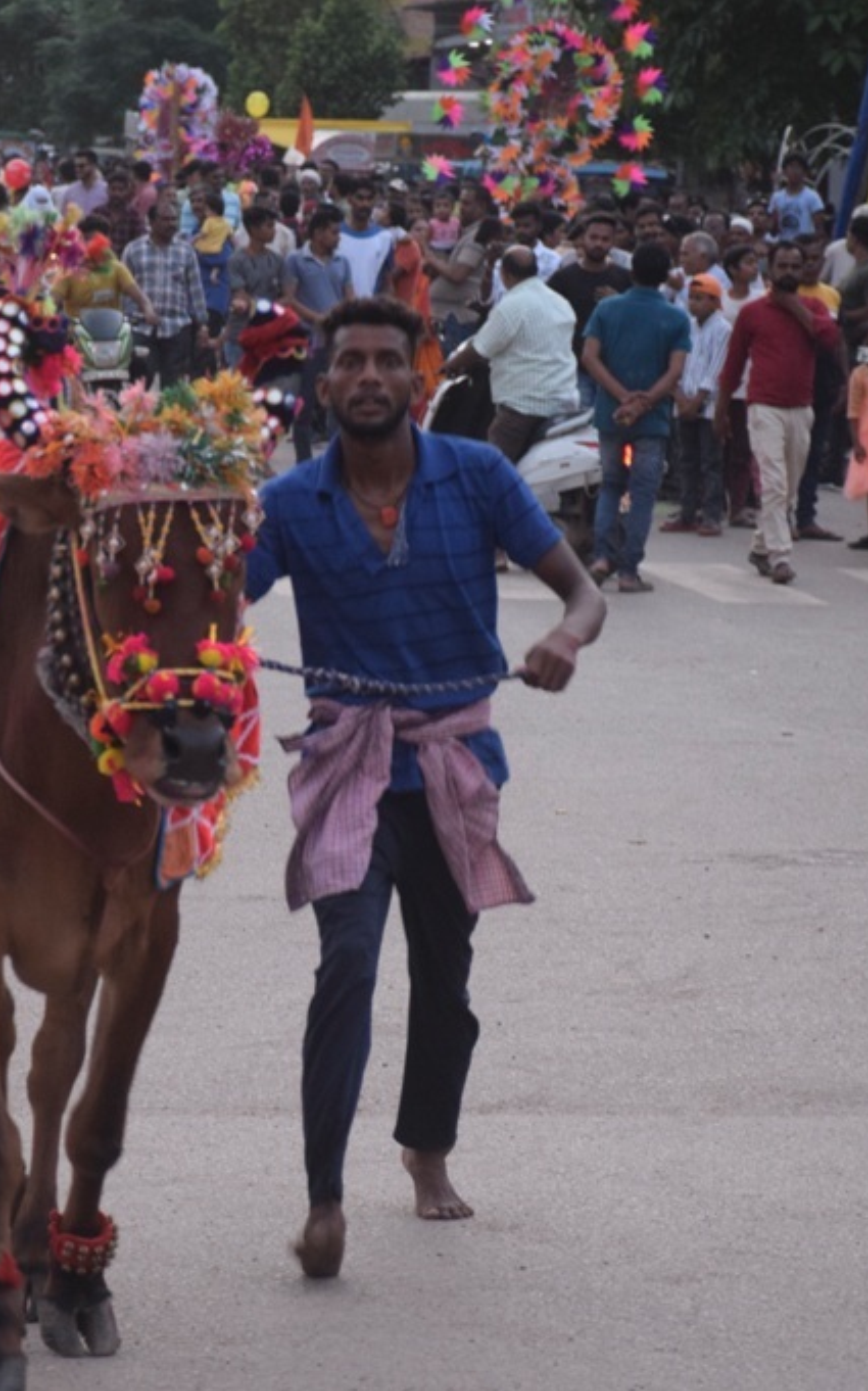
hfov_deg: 6.3
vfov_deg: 10.1
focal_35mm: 207
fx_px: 7843
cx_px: 178
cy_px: 696
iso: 1250
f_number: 6.3
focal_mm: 90
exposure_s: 1/125
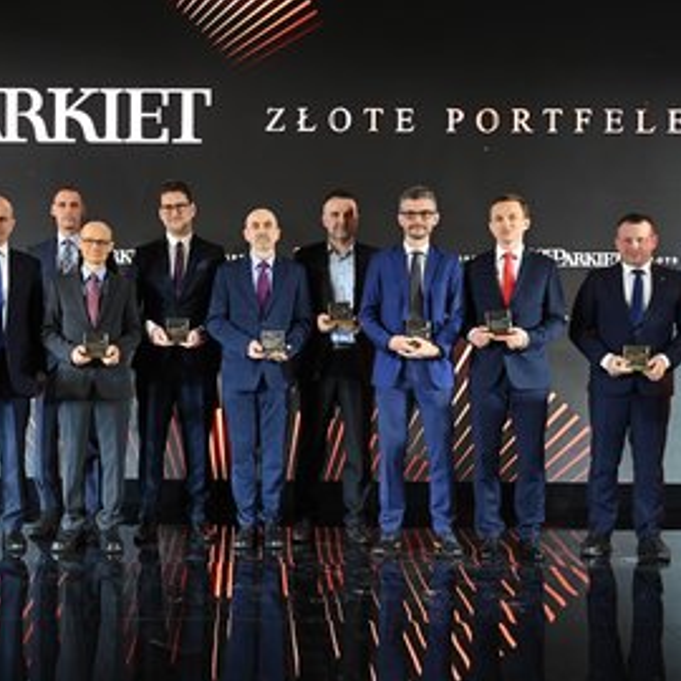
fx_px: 979
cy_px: 343
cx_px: 257
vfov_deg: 38.3
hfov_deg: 38.1
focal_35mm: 44
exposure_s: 1/100
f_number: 4
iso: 3200
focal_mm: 34
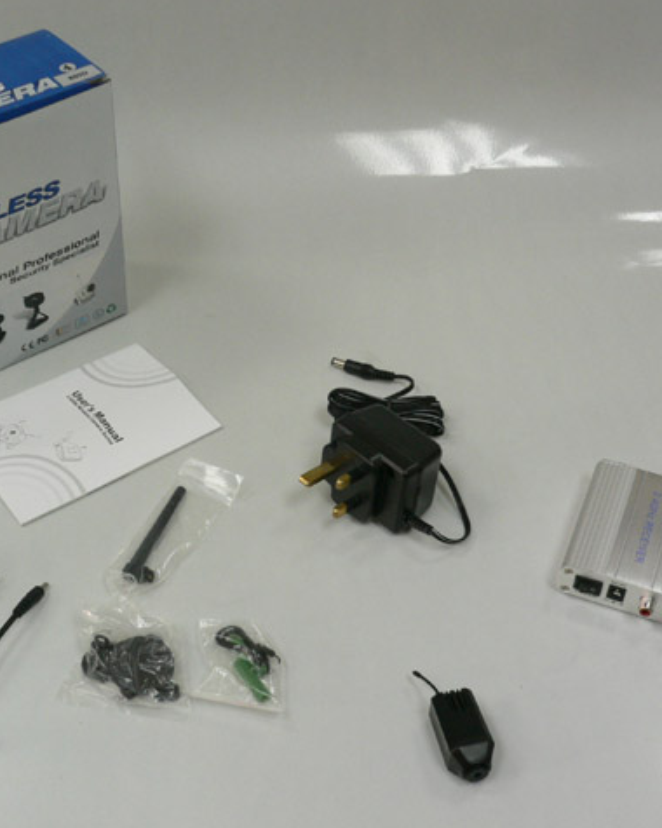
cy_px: 415
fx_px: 1127
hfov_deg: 32.6
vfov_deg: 40.3
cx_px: 258
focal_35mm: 46
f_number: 2.8
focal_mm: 5.8
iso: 100
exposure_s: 1/25
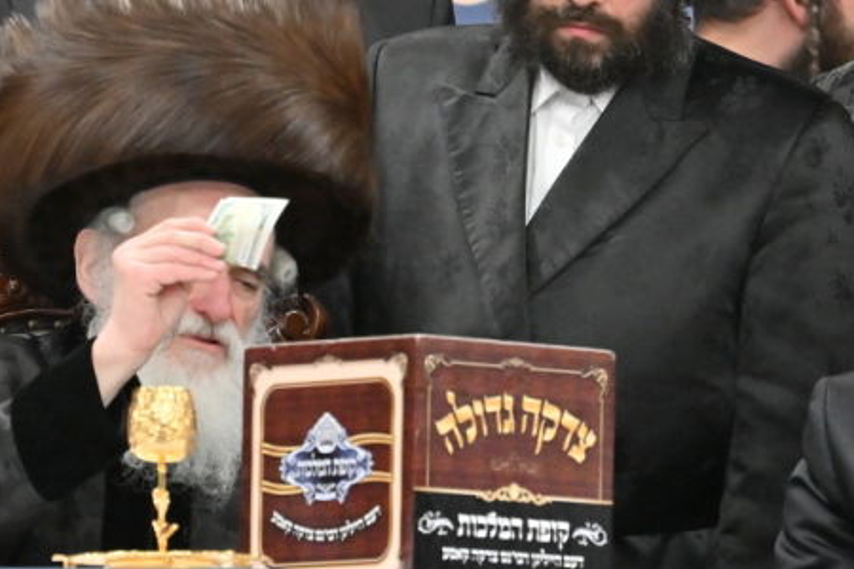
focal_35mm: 546
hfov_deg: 3.8
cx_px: 448
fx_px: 12951
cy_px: 267
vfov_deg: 2.5
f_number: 4
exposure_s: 1/320
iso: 1250
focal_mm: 160
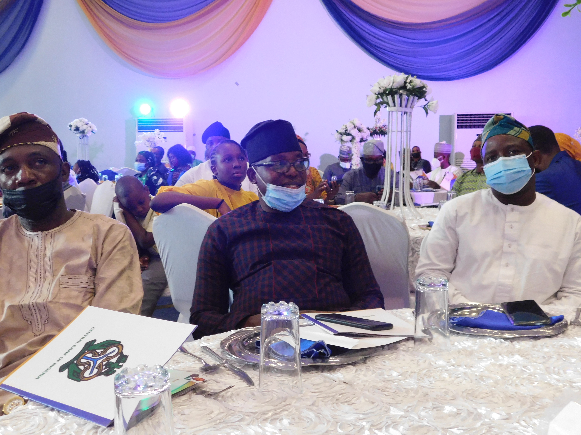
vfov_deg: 39.7
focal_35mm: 36
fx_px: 604
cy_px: 218
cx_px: 290
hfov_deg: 51.4
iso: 400
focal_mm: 6.3
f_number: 3.5
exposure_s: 1/10
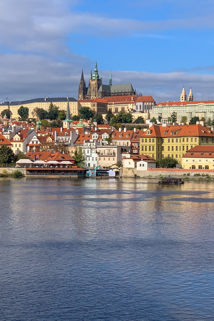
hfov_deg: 18.4
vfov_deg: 27.3
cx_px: 110
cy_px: 150
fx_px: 660
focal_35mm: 74
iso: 16
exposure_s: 1/1400
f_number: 2.4
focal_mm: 6
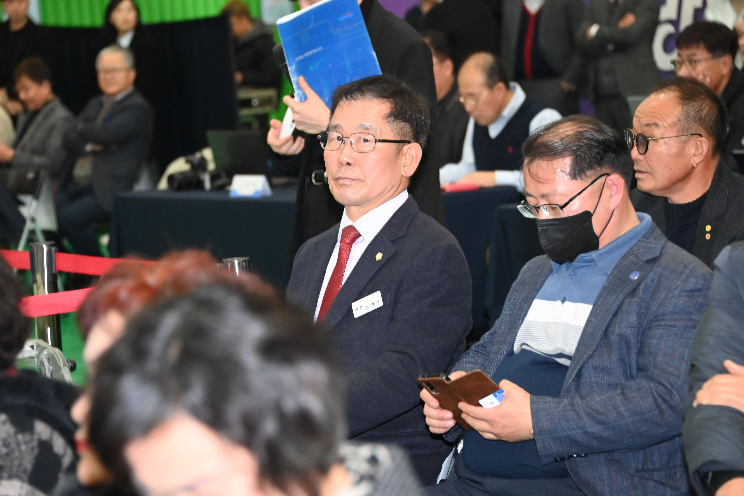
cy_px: 248
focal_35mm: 135
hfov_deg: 15.2
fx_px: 2790
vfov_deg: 10.2
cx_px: 372
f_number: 5.6
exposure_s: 1/250
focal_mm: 135
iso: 8000
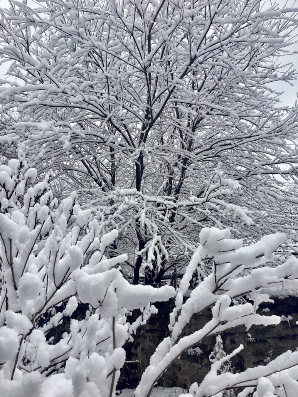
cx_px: 149
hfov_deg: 45.5
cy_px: 198
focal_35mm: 31
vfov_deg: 58.3
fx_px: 356
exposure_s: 1/231
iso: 25
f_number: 2.4
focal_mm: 3.3
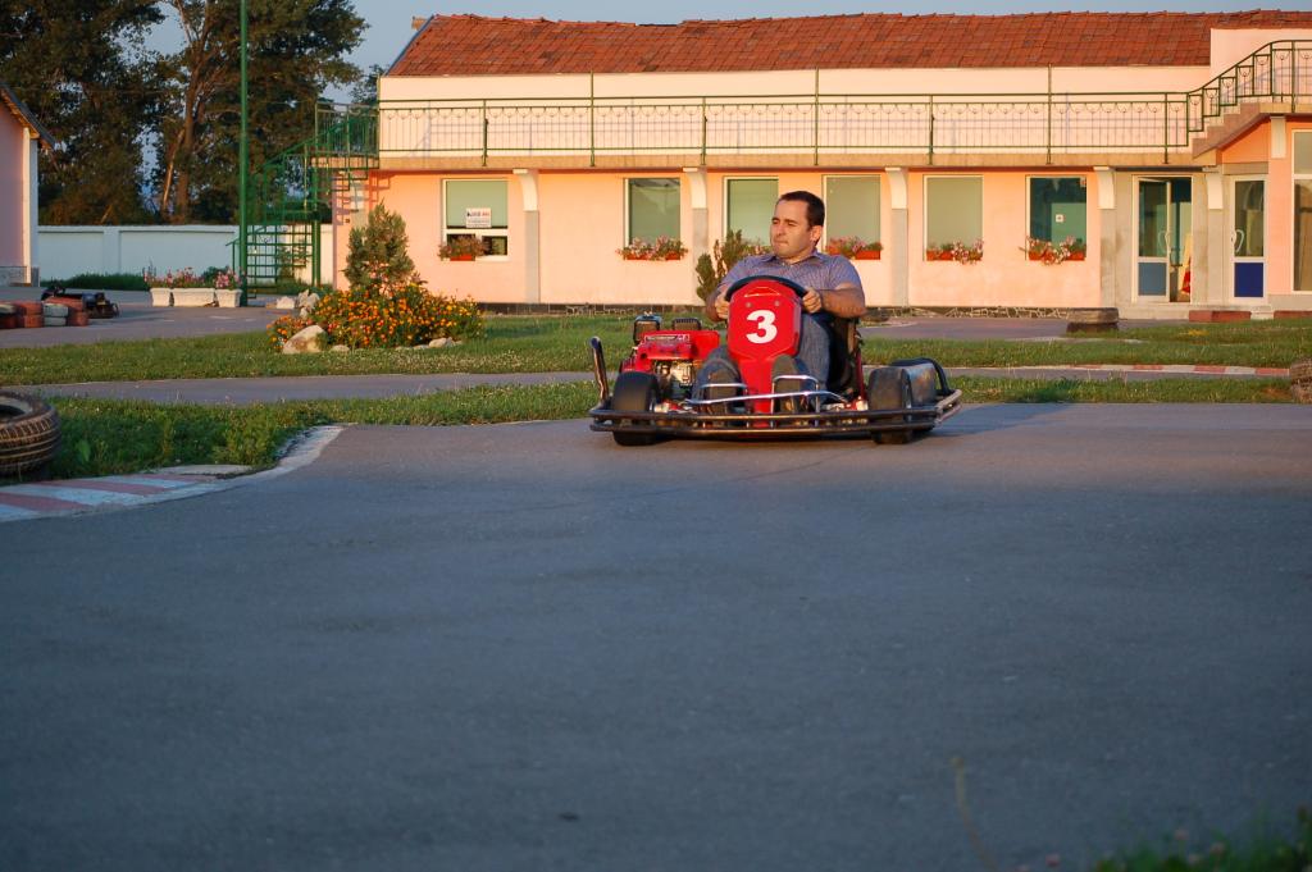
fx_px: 3004
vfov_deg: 16.5
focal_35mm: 82
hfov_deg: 24.6
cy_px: 436
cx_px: 656
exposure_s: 1/800
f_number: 4
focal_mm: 55
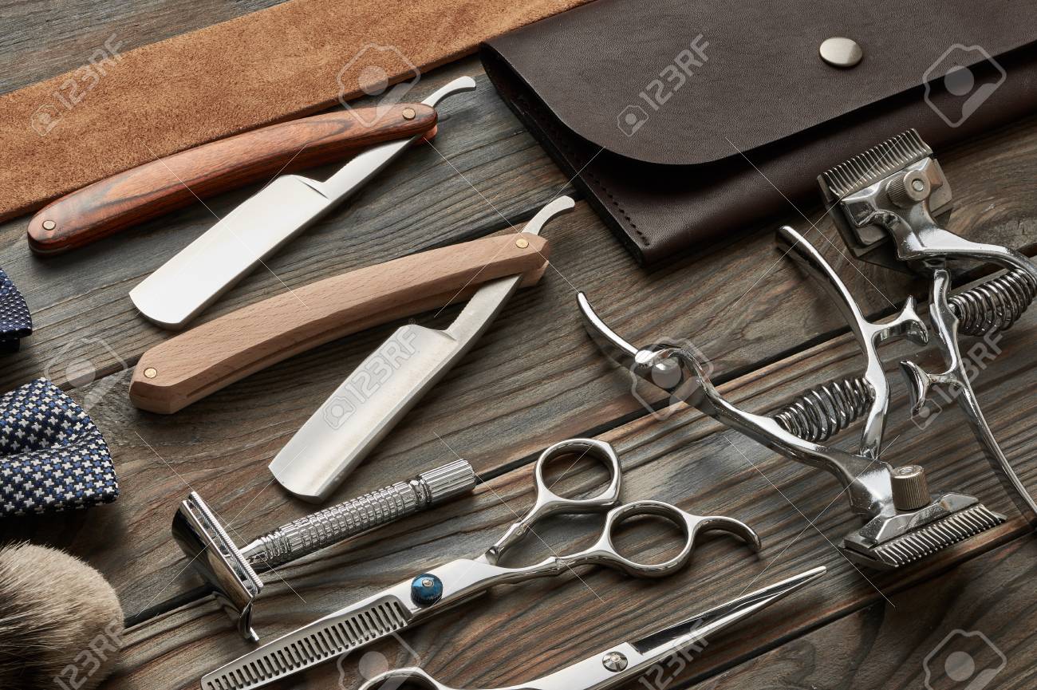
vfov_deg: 16.1
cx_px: 518
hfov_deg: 23.9
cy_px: 345
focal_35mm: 85
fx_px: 2447
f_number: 15
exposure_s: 1/160
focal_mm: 85
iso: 100
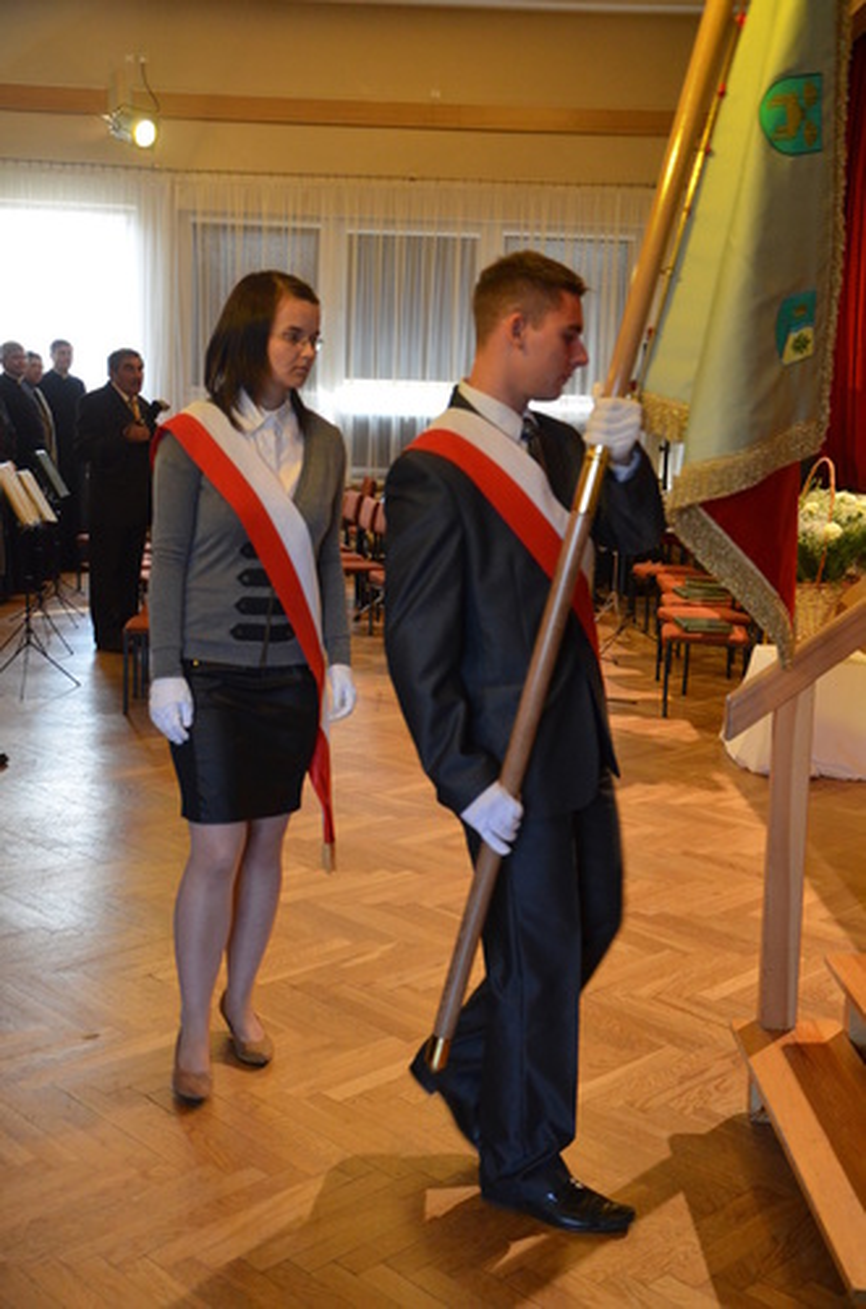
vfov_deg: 49.6
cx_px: 433
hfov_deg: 34.1
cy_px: 654
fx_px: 1414
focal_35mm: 39
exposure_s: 1/80
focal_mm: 26
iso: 1600
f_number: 4.5
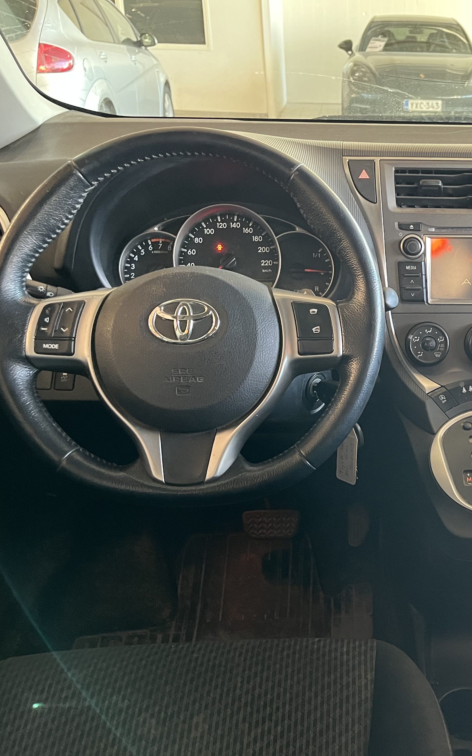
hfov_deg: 32.0
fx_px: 782
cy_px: 388
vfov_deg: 51.5
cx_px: 424
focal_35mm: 38
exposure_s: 1/59
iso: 500
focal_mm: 5.1
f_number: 1.6
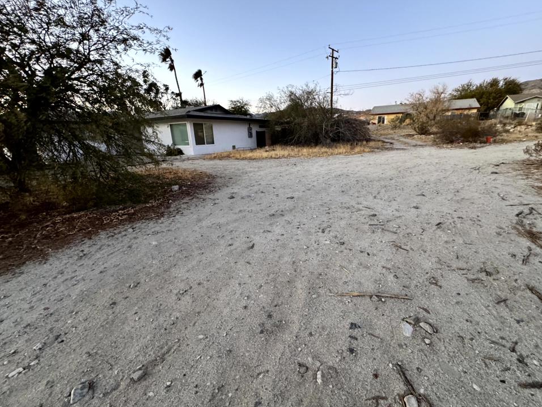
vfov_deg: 81.7
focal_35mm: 15
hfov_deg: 98.1
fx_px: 235
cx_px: 281
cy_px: 207
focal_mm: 2.22
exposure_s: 1/60
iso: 500
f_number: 2.2
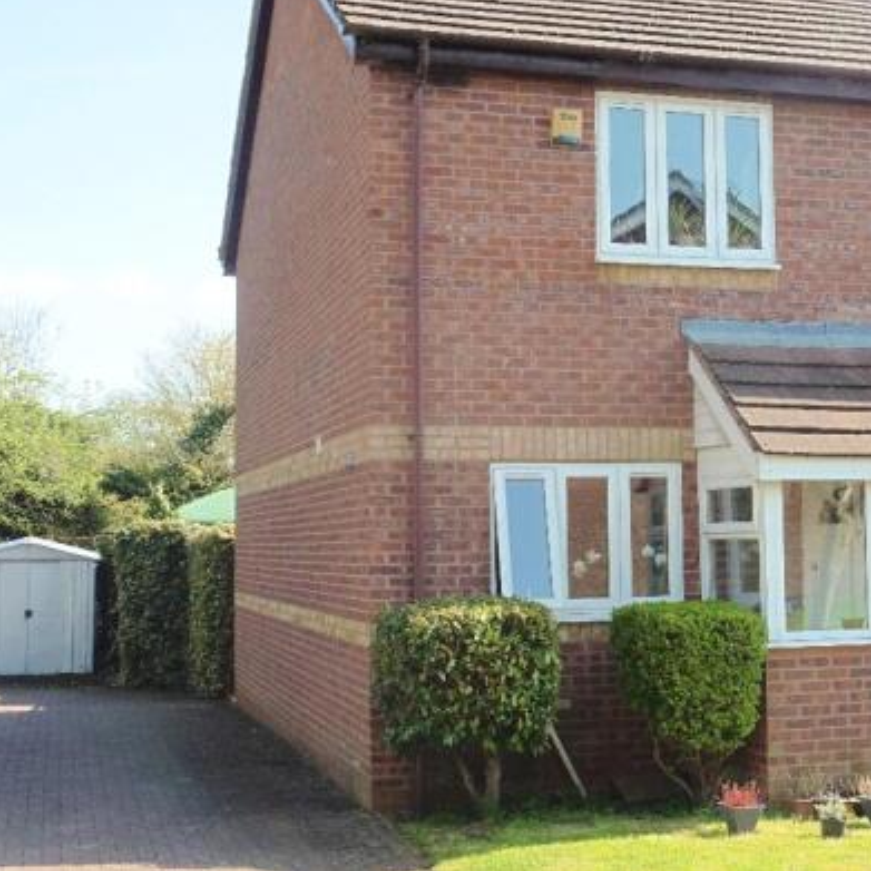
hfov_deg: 29.2
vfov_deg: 29.5
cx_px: 638
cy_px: 389
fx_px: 1651
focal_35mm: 58
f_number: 5
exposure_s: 1/160
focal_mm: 7.9
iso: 100
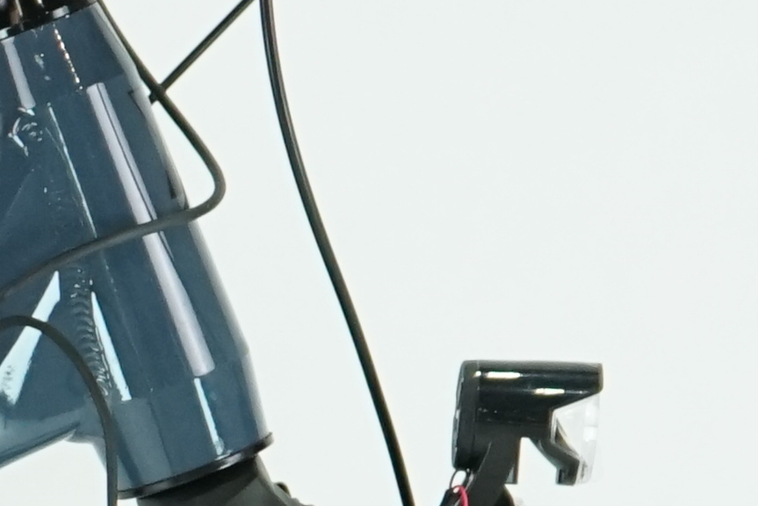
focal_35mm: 410
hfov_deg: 4.9
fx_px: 8635
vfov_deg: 3.3
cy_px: 955
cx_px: -843
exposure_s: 1/200
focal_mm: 59
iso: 1600
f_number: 5.6
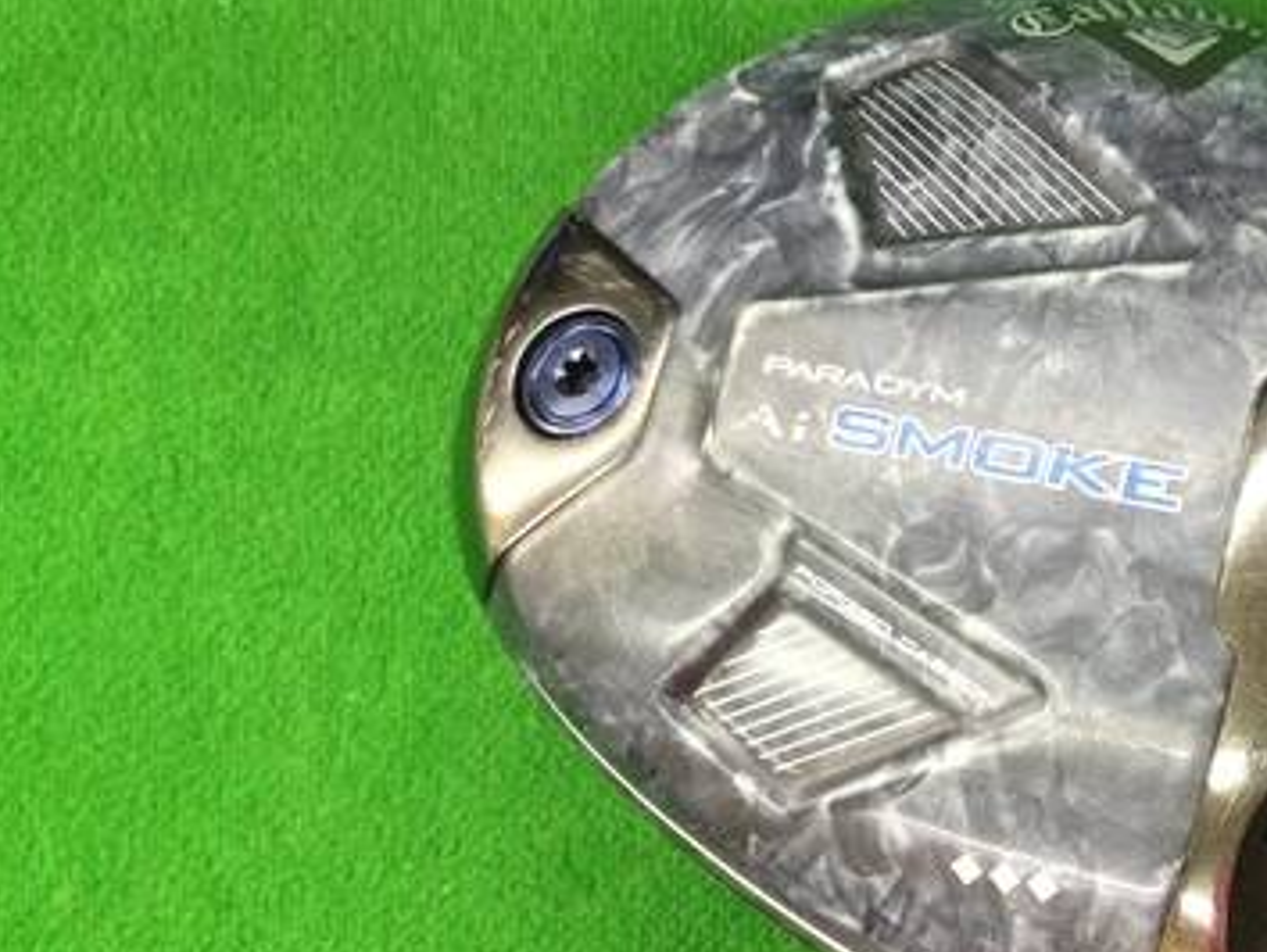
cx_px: 1074
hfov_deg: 33.0
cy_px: 512
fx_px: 2051
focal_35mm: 56
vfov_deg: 26.1
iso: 125
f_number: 2.4
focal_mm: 3.3
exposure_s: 1/30
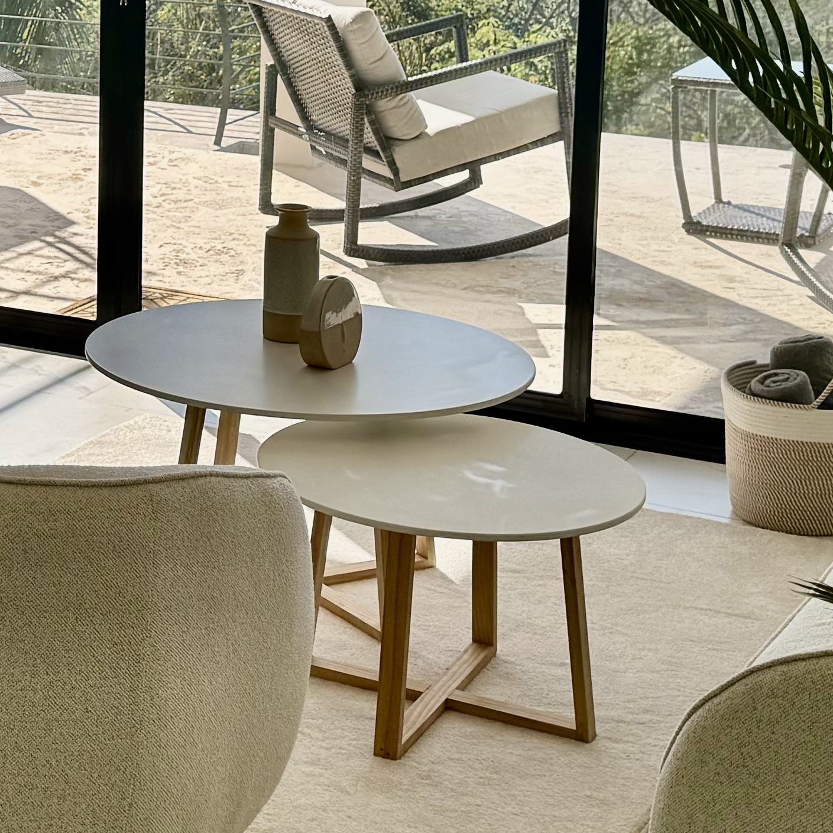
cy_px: 85
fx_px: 2341
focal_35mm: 86
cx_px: -82
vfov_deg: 19.8
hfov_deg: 19.3
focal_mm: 6.86
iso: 80
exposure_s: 1/2174
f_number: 1.78
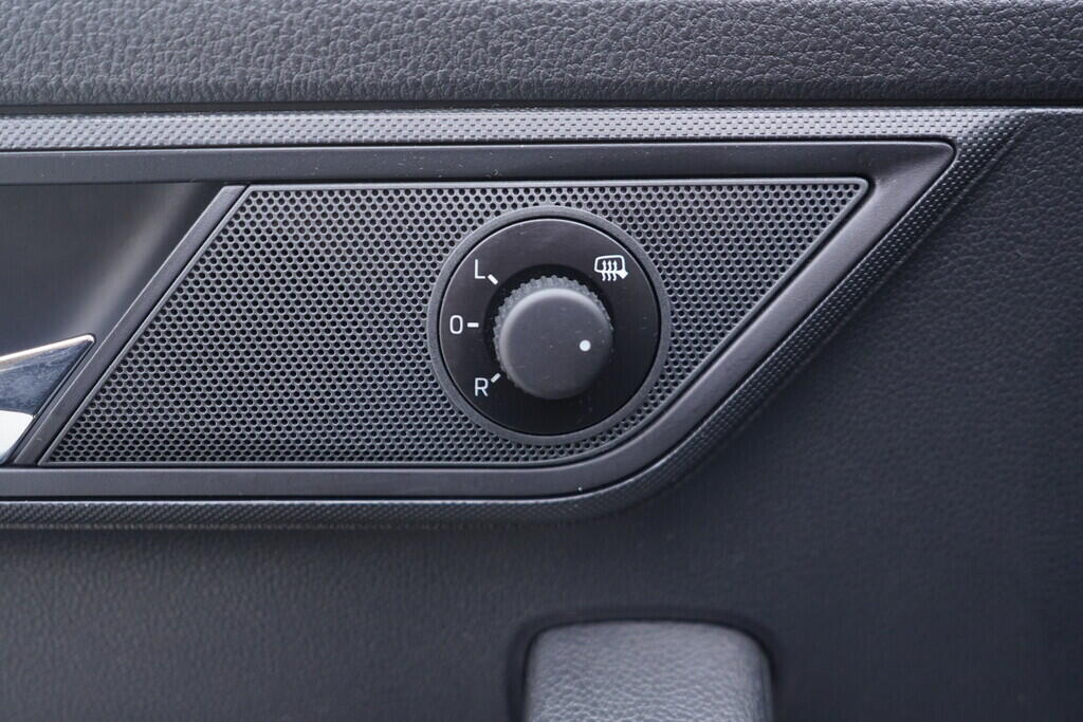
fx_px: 1083
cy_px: 361
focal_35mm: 36
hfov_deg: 53.1
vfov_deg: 36.9
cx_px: 542
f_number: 2.8
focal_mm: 24
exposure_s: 1/40
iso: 400
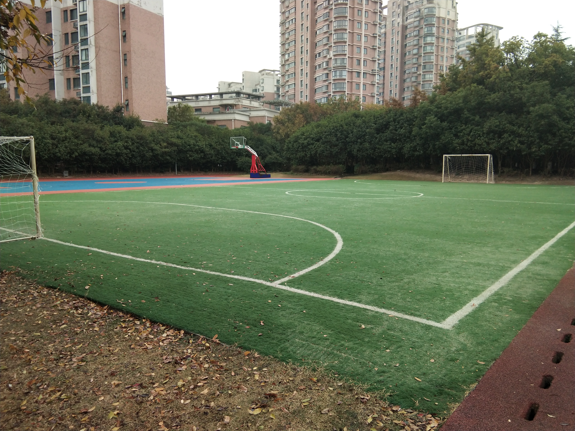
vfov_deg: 45.4
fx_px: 515
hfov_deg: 58.4
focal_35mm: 31
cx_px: 288
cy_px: 216
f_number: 2.2
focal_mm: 3.69
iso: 50
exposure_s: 1/100
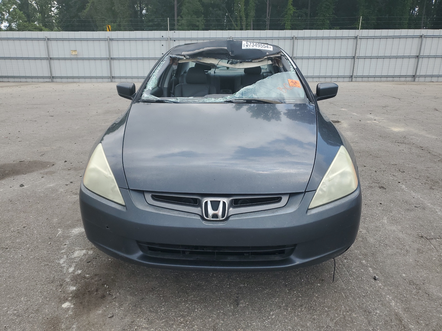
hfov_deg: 67.3
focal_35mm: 26
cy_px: 166
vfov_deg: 53.1
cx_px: 221
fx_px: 332
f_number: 1.5
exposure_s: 1/1667
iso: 50
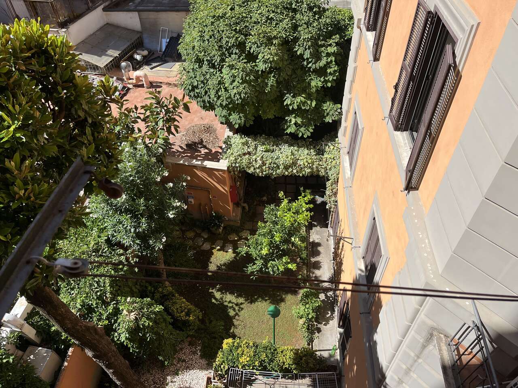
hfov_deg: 67.3
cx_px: 259
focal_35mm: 26
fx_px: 389
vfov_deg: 53.1
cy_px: 194
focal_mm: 5.1
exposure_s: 1/3215
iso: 50
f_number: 1.6
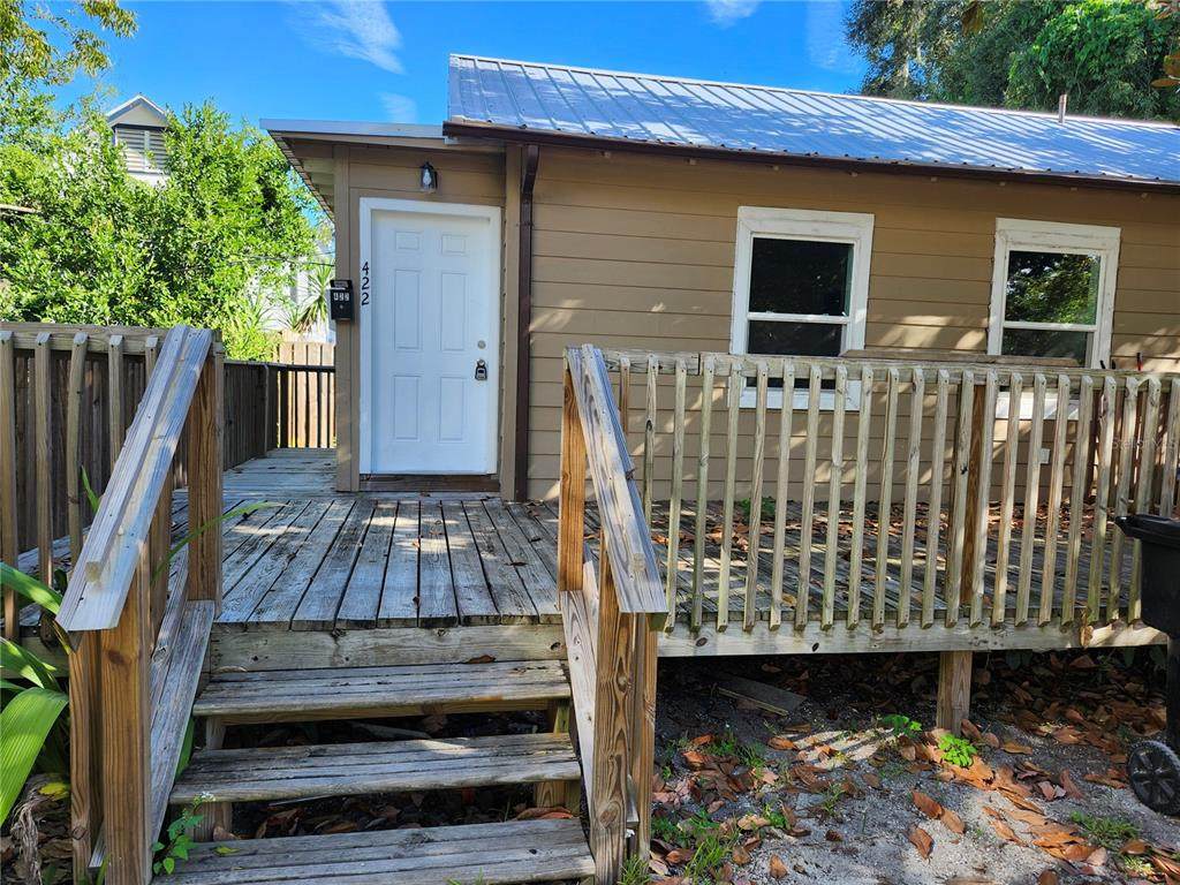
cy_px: 442
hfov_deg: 73.9
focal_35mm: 23
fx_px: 784
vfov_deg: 58.9
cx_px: 590
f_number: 1.8
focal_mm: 5.54
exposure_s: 1/322
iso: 25
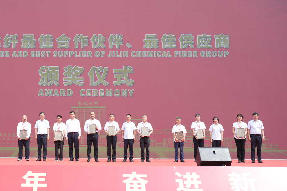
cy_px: 95
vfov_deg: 25.5
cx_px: 81
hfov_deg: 36.9
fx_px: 422
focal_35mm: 53
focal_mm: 36
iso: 200
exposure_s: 1/400
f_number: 6.3
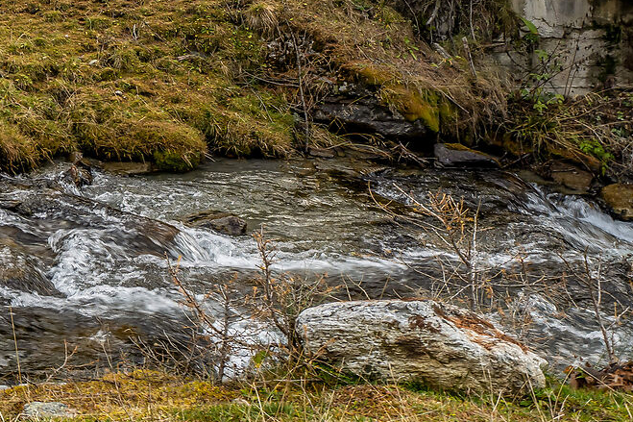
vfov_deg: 19.7
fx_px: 896
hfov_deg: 31.1
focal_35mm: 51
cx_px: -170
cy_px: -336
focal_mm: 14
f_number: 8
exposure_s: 1/40
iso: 100
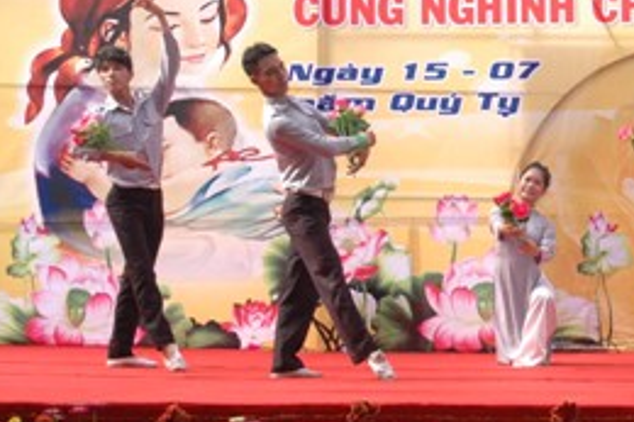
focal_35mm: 107
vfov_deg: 12.7
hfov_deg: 18.4
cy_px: 151
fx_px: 1887
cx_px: 673
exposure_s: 1/125
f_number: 5.6
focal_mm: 29
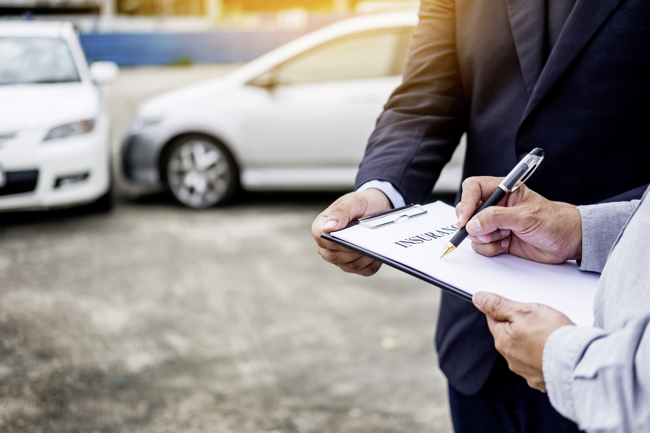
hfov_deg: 37.5
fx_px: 957
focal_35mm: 53
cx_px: 325
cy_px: 216
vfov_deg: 25.5
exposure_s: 1/4000
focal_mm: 35
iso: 200
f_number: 2
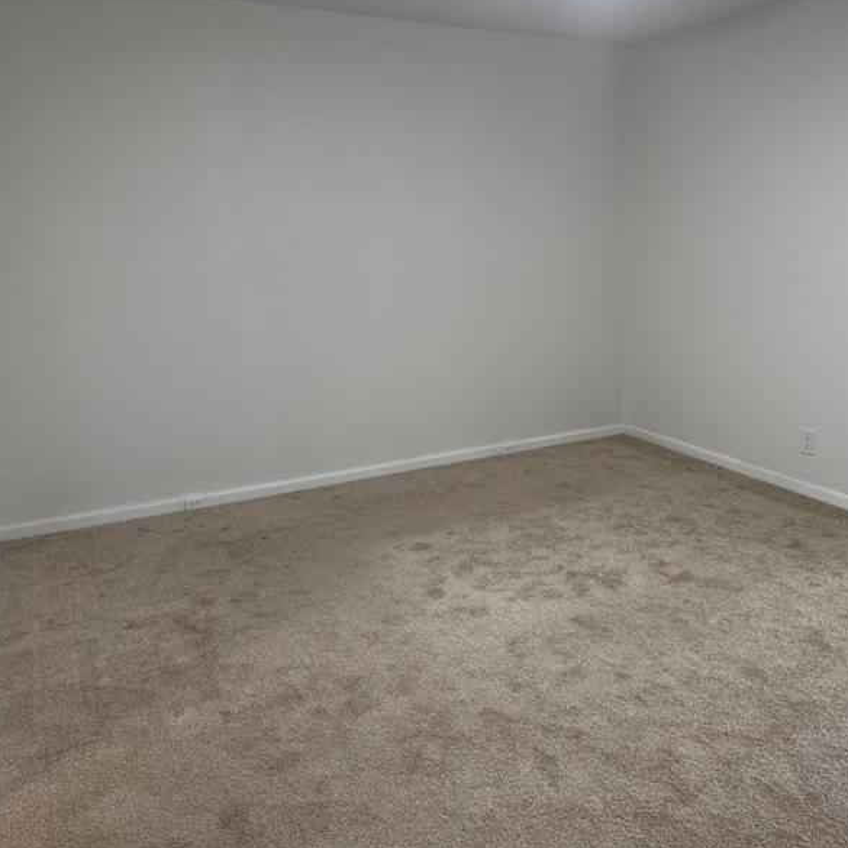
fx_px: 804
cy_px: 417
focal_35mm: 29
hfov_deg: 54.8
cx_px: 544
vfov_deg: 55.6
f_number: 1.78
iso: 200
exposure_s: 1/60
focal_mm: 6.76
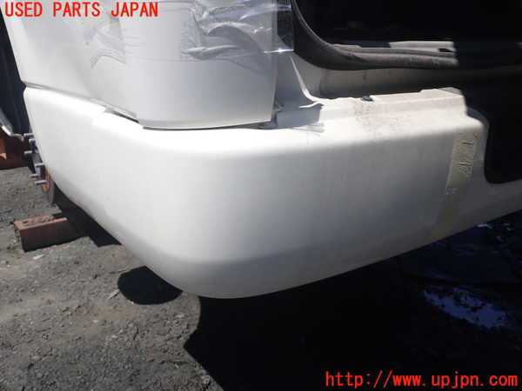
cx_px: 261
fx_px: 452
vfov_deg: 46.8
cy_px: 196
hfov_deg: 60.0
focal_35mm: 30
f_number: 9
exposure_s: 1/200
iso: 100
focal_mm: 5.4
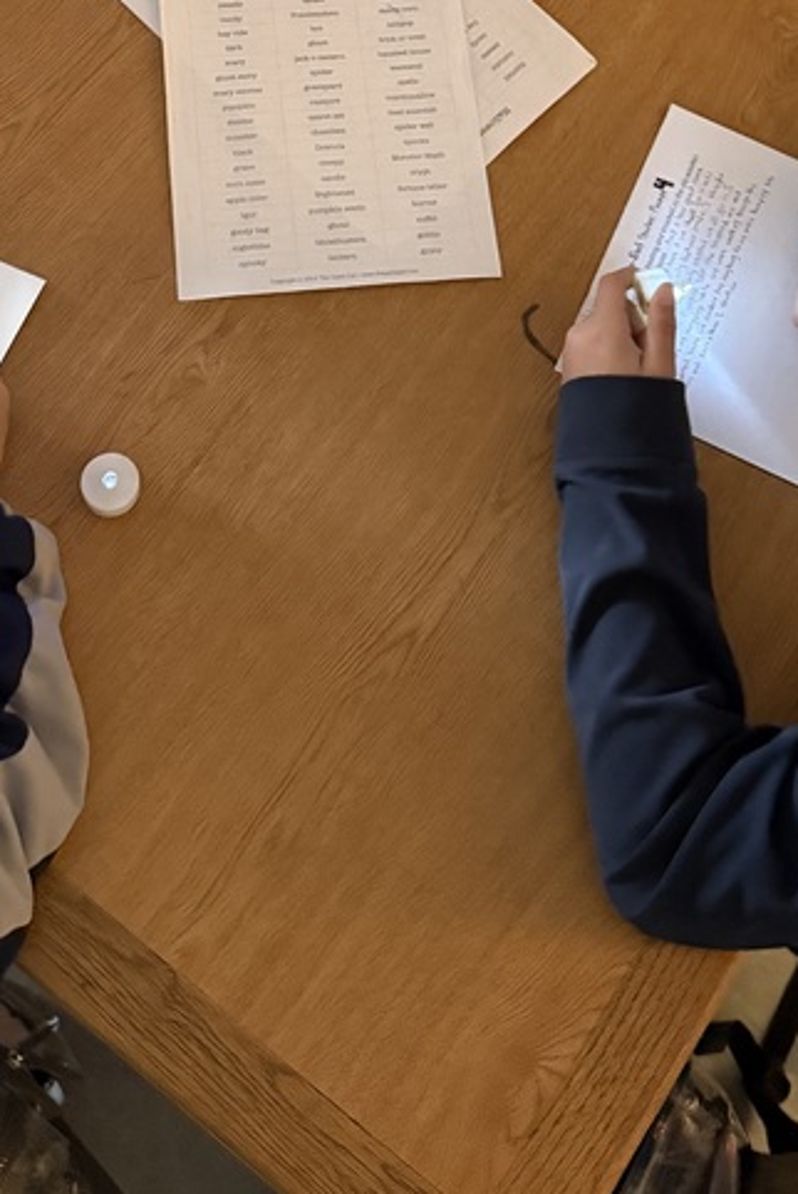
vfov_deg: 35.2
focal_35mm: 53
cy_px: 109
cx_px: 315
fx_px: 1760
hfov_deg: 25.5
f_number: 1.78
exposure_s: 1/30
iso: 1250
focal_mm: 6.76
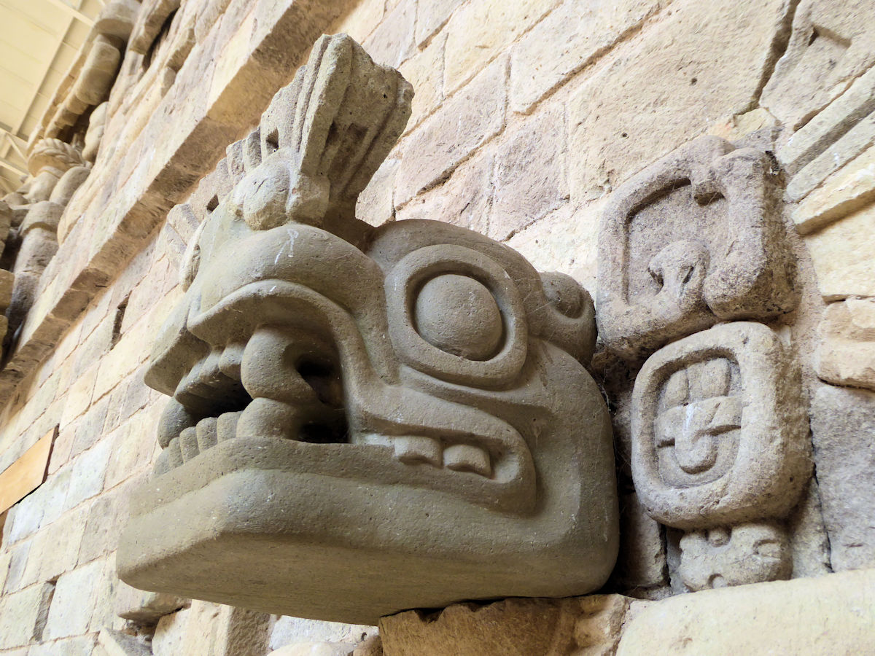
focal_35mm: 35
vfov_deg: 40.7
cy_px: 328
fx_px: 885
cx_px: 438
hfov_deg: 52.6
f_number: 3.7
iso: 160
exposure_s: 1/60
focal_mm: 6.3
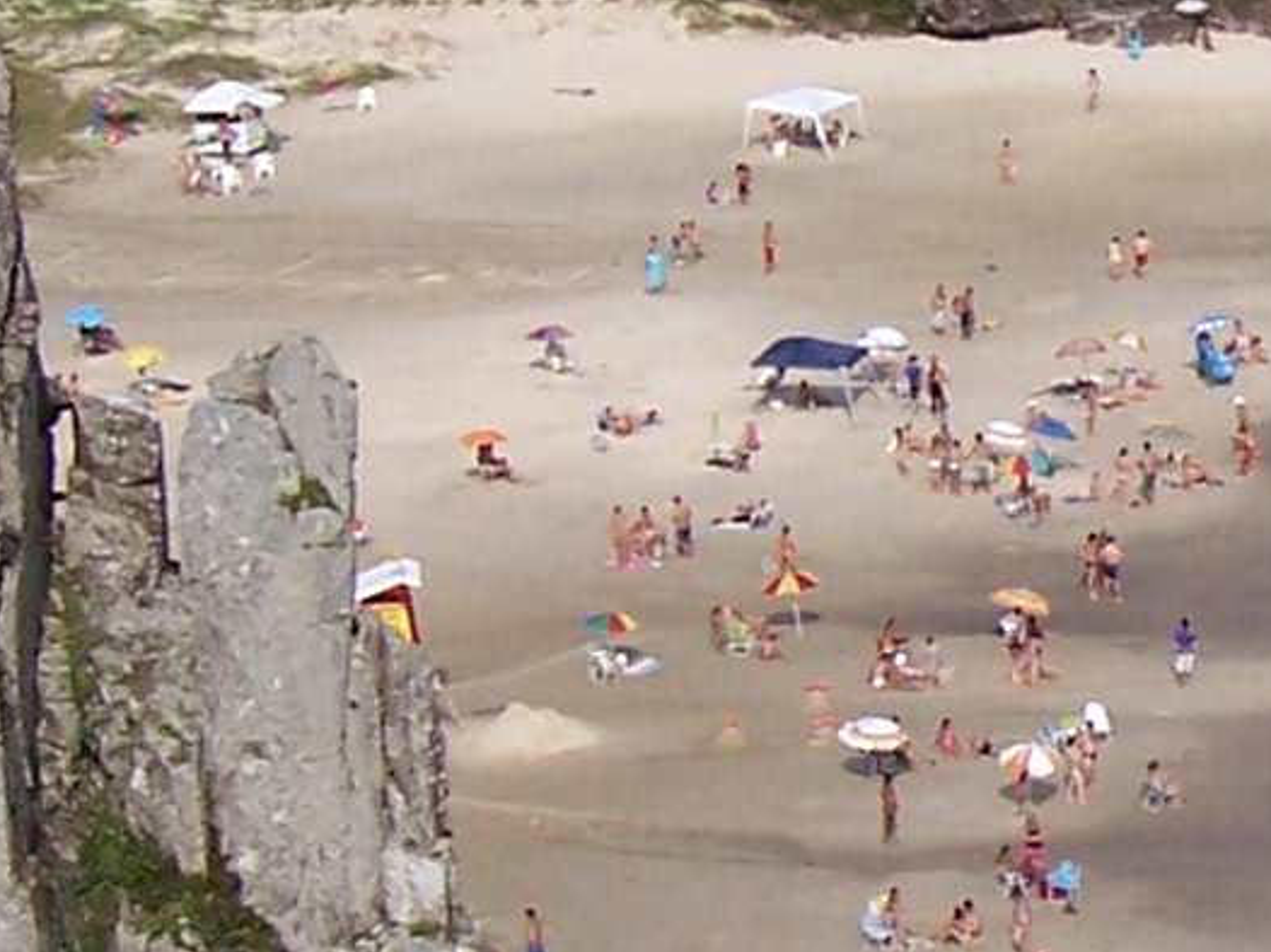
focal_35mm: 149
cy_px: 457
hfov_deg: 13.0
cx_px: 1457
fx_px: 5468
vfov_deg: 10.0
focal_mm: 5.6
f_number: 5.6
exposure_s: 1/500
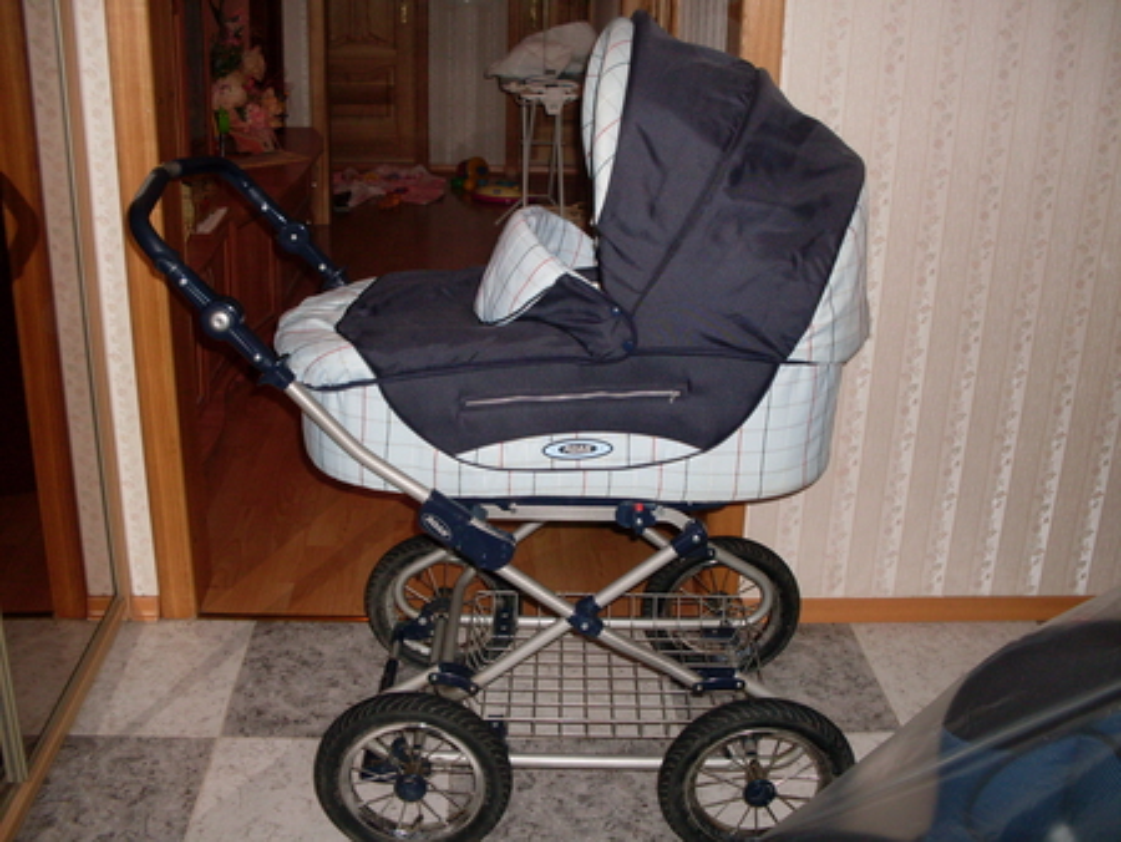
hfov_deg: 49.0
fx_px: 1231
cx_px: 560
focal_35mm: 38
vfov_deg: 37.8
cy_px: 421
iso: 100
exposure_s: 1/45
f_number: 2.8
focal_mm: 6.3
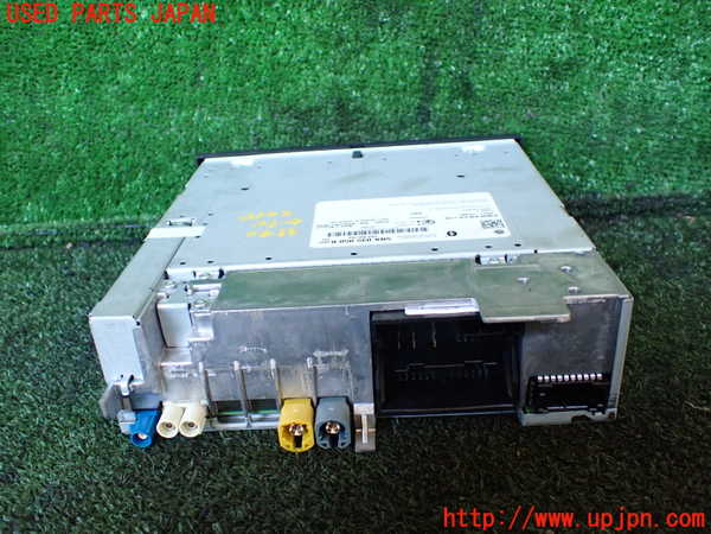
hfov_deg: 60.0
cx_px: 356
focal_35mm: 30
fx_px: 616
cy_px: 267
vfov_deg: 46.8
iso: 800
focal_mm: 5.4
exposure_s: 1/125
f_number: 2.3
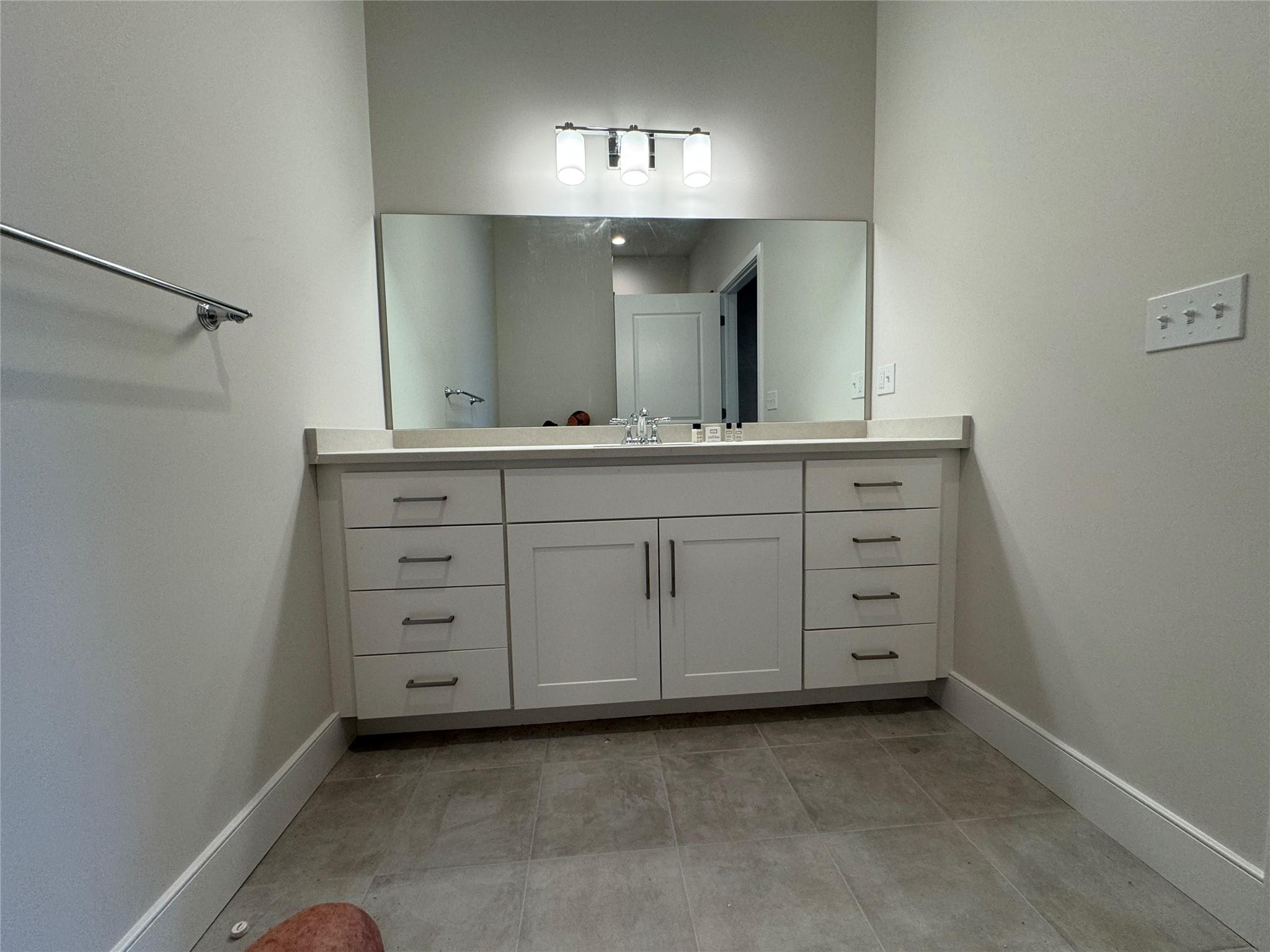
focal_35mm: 14
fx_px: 514
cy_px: 476
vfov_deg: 85.7
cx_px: 635
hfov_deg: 102.1
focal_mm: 2.22
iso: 125
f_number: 2.2
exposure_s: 1/120
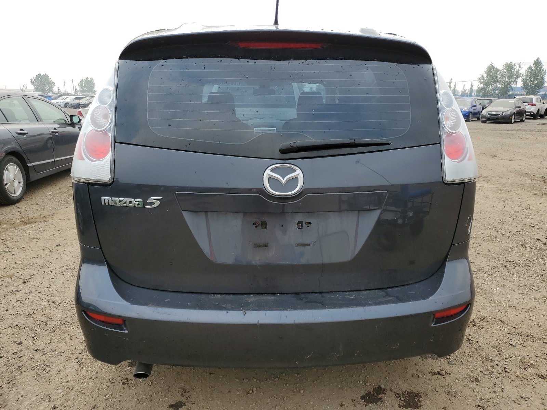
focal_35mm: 26
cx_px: 274
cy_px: 205
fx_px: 411
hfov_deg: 67.3
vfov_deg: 53.1
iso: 50
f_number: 1.5
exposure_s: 1/1429
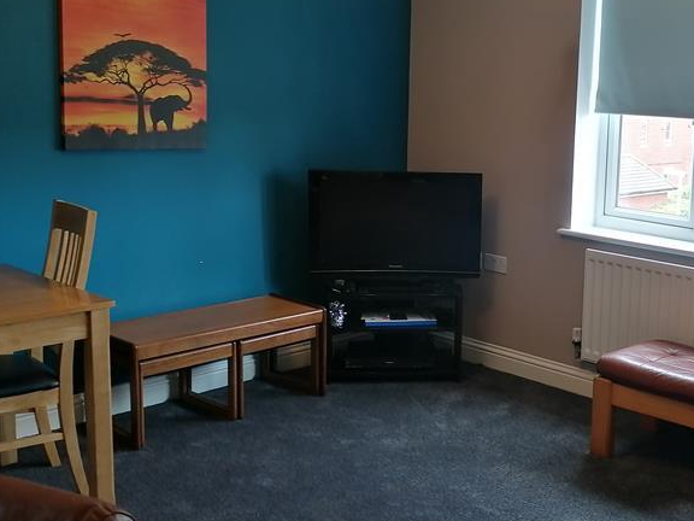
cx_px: 543
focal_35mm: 48
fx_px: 962
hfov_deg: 38.3
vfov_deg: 30.2
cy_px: 221
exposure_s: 1/50
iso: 80
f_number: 1.8
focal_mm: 4.75
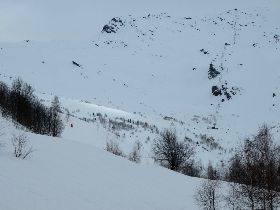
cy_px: 86
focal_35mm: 111
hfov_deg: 17.7
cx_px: 131
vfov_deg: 13.3
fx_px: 898
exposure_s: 1/800
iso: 80
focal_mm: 15
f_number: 7.1
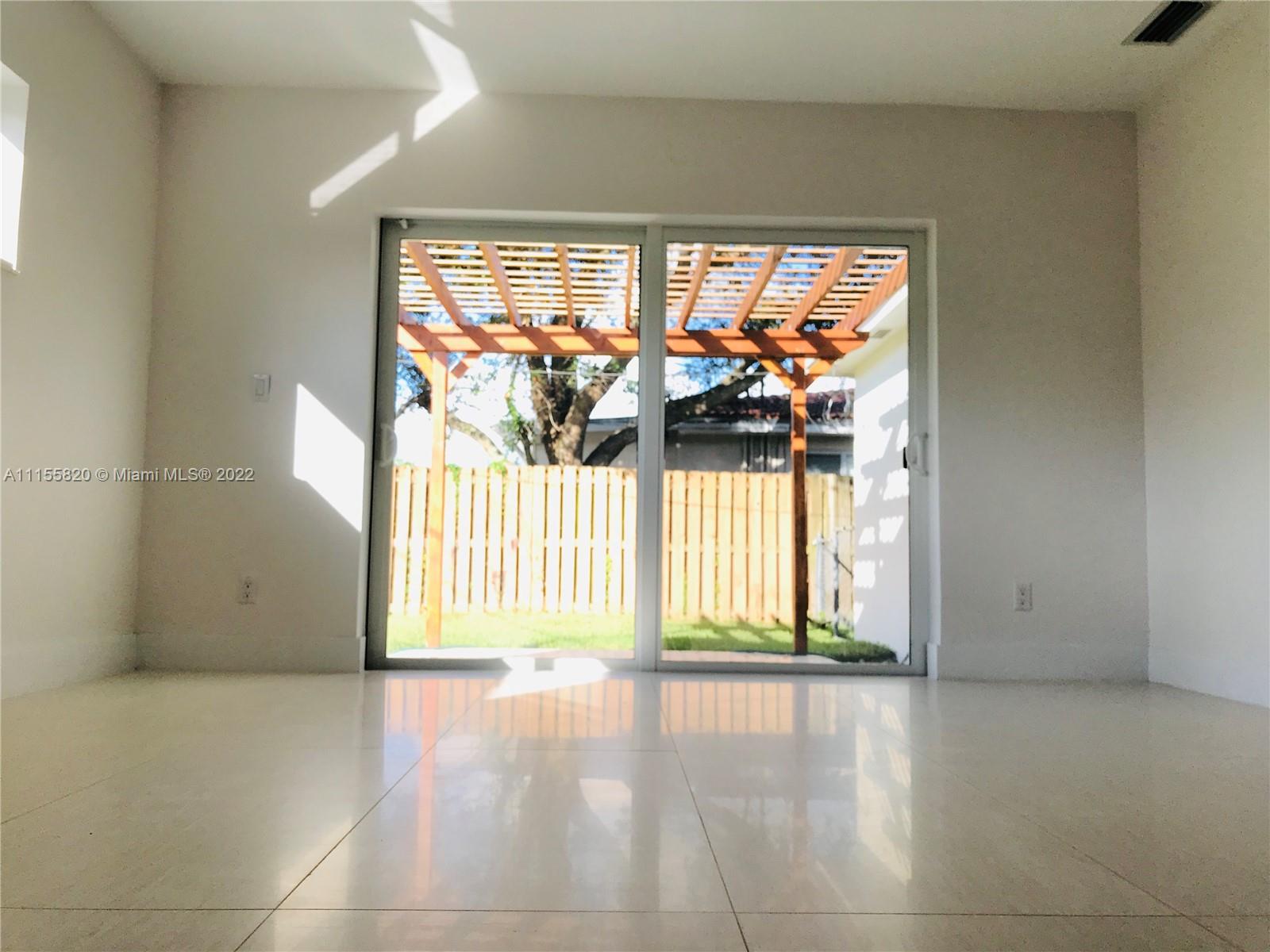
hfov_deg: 63.4
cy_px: 476
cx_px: 635
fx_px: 1027
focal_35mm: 28
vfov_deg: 49.7
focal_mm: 3.99
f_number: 1.8
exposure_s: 1/416
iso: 20
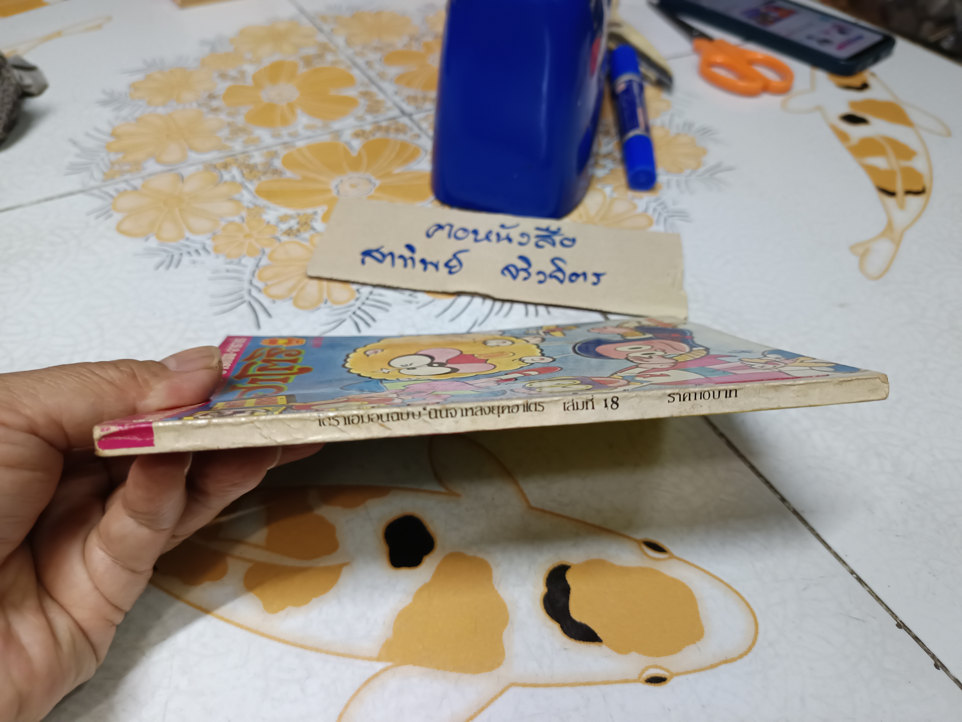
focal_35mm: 24
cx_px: 481
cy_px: 361
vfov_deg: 56.8
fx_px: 667
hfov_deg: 71.6
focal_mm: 5.31
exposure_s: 1/25
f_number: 1.7
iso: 1045
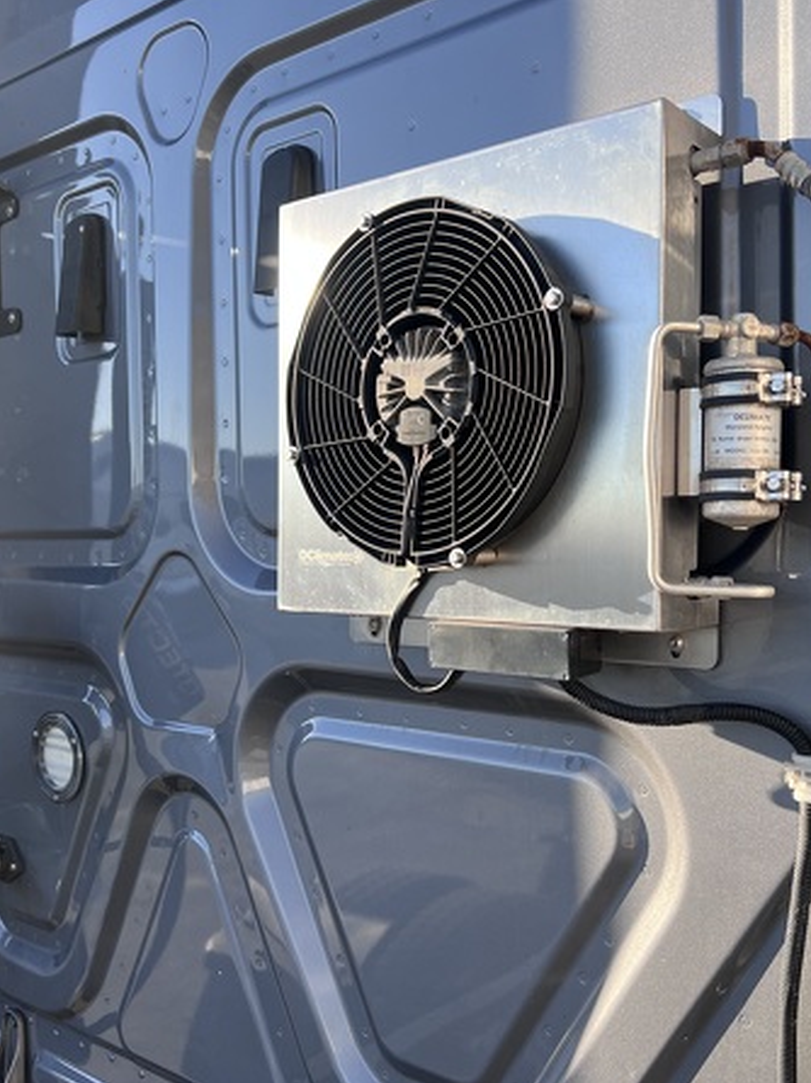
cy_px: 542
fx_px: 1094
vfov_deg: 52.7
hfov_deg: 40.6
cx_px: 454
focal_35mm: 35
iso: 50
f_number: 1.5
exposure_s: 1/866
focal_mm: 5.7
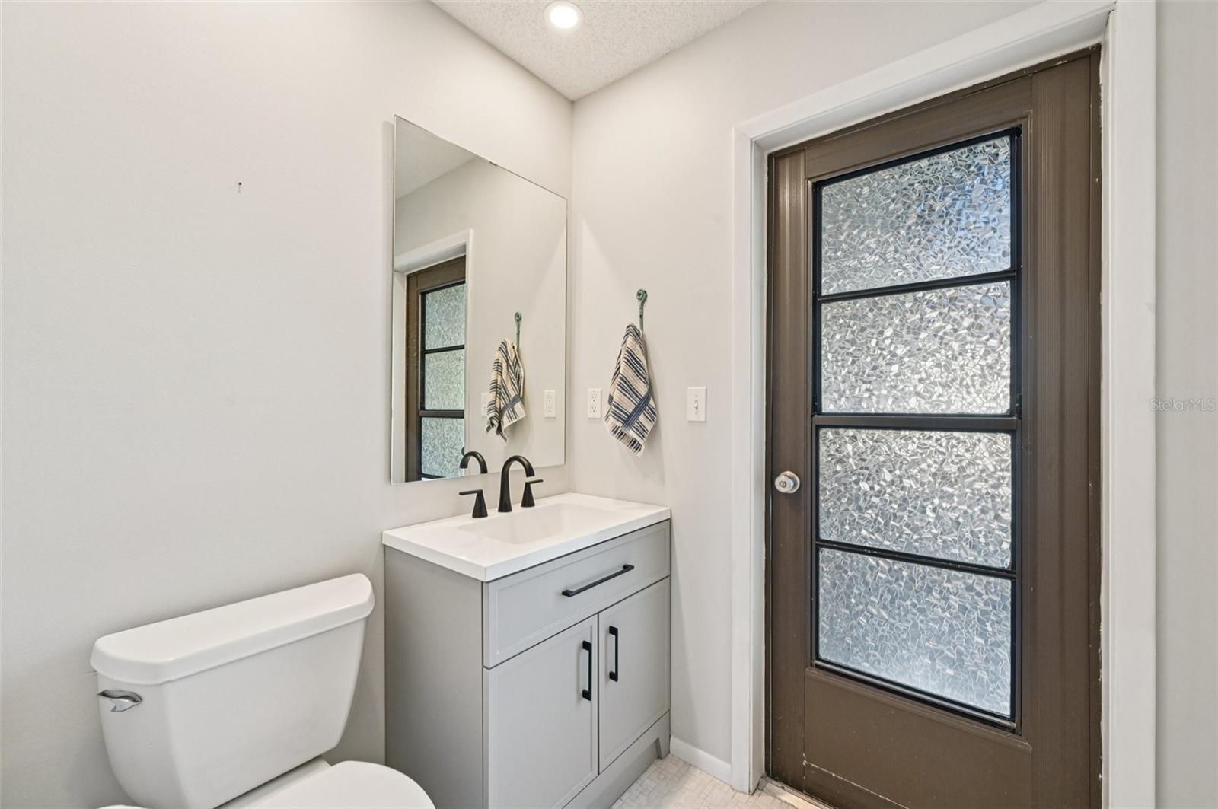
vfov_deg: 81.1
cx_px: 609
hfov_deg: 104.3
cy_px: 404
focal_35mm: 14
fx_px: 473
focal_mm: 14
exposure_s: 1/80
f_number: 9
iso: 400
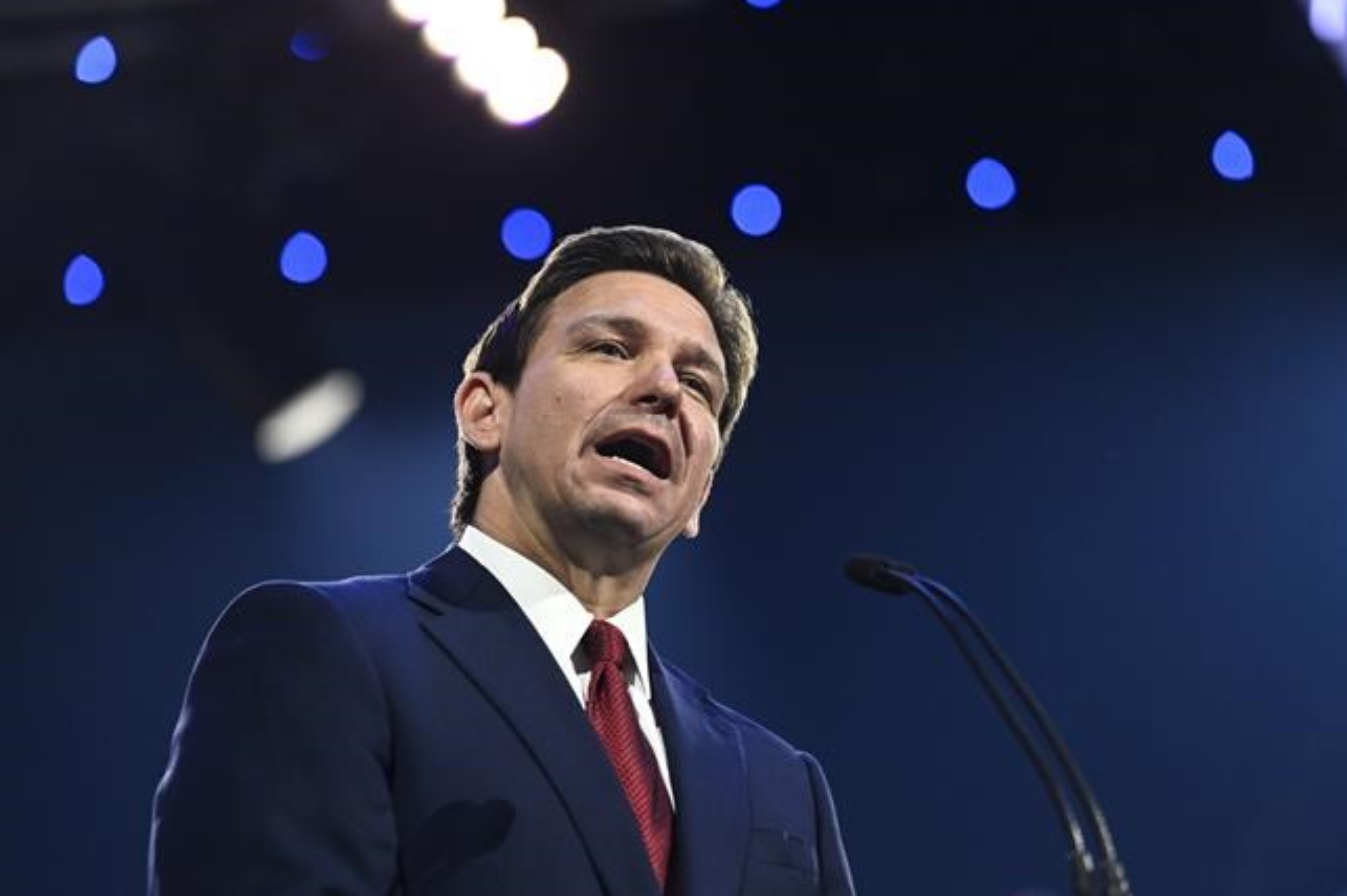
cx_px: 677
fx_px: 6993
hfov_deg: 11.0
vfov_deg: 7.3
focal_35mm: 187
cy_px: 449
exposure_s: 1/200
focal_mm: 185
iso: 4000
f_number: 3.5
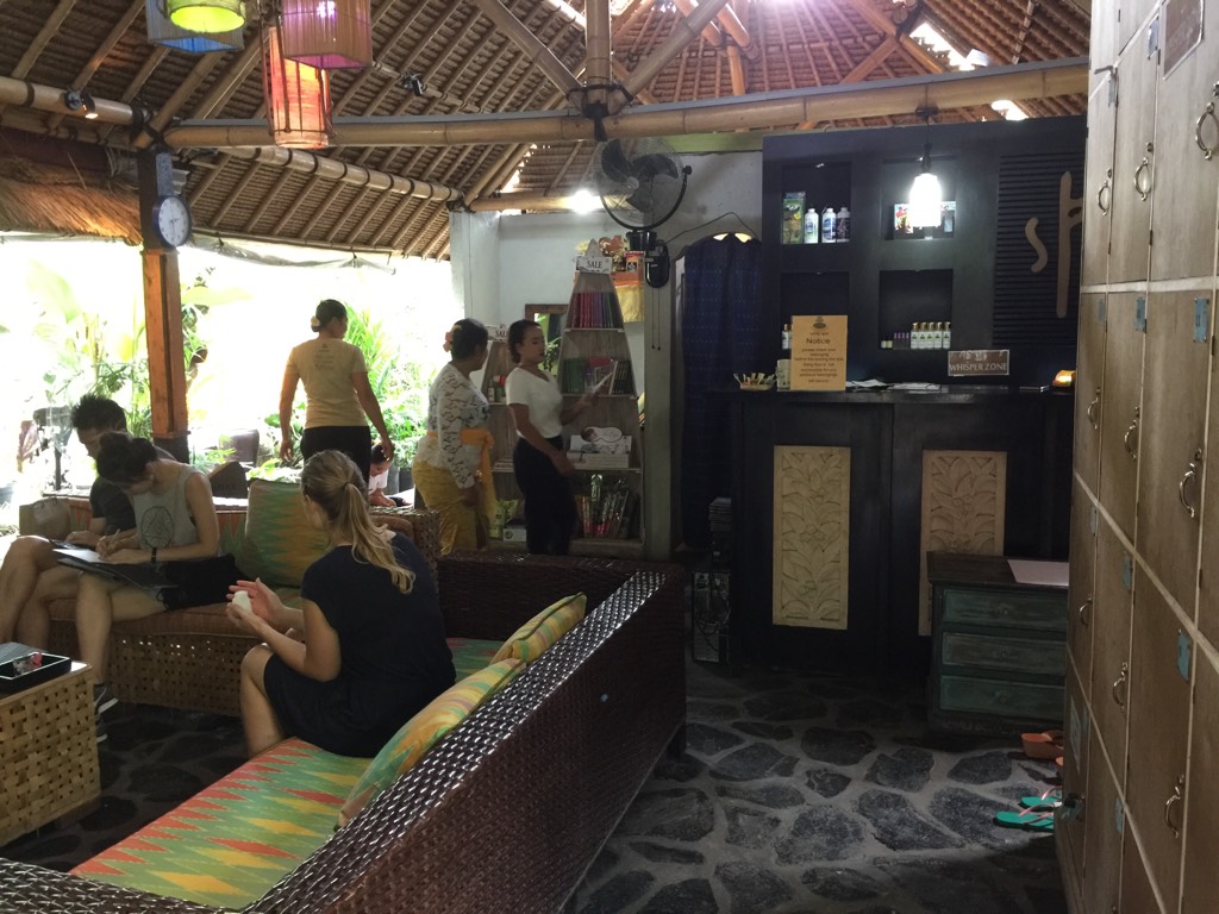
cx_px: 610
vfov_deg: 48.2
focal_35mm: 29
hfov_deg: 61.7
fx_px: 1021
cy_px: 457
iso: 125
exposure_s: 1/10
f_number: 2.2
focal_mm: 4.15
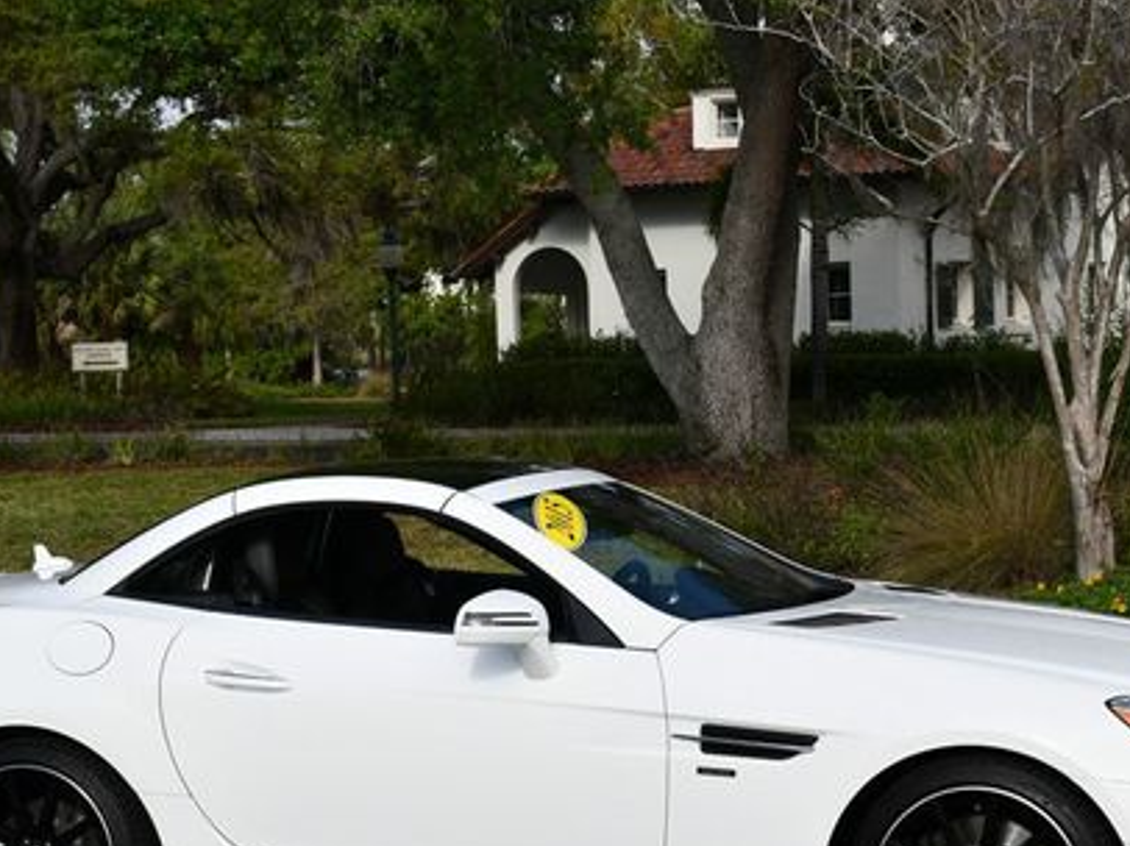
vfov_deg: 17.3
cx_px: 635
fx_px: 2773
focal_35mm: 85
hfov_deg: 23.0
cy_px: 545
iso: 100
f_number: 8
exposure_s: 1/250
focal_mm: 28
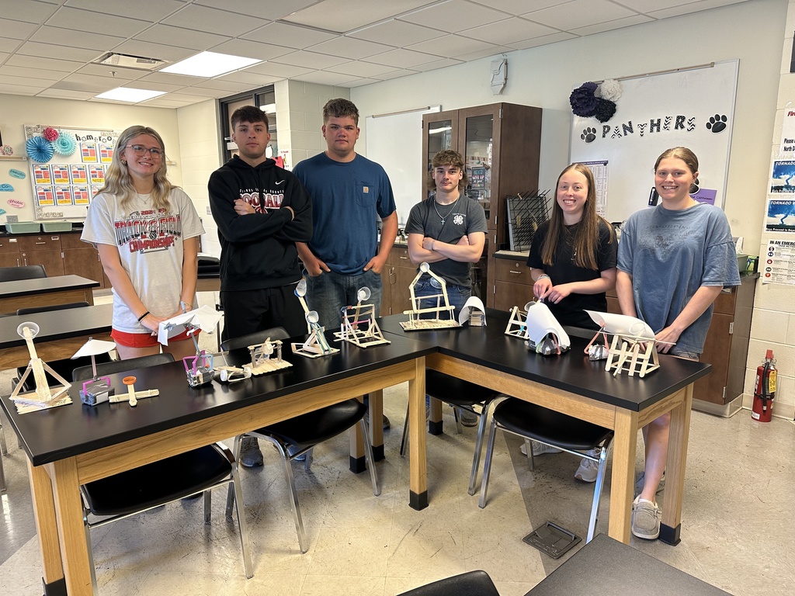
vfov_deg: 56.8
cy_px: 298
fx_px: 551
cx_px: 398
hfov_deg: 71.6
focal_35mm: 24
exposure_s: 1/60
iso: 160
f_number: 1.78
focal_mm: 6.86
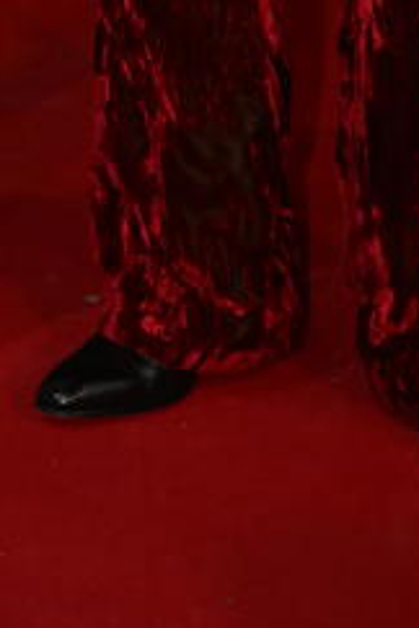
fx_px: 4242
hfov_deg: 5.6
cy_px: -691
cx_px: -59
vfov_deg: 8.0
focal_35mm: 243
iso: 2500
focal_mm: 57
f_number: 5.6
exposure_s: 1/125
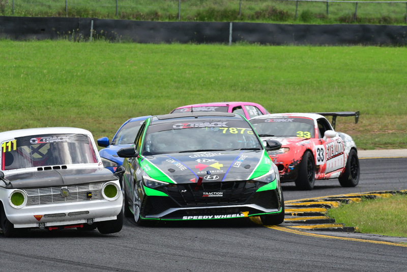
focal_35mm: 375
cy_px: 136
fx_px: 4241
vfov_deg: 3.7
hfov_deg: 5.5
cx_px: 204
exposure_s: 1/640
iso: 640
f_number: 11
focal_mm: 250
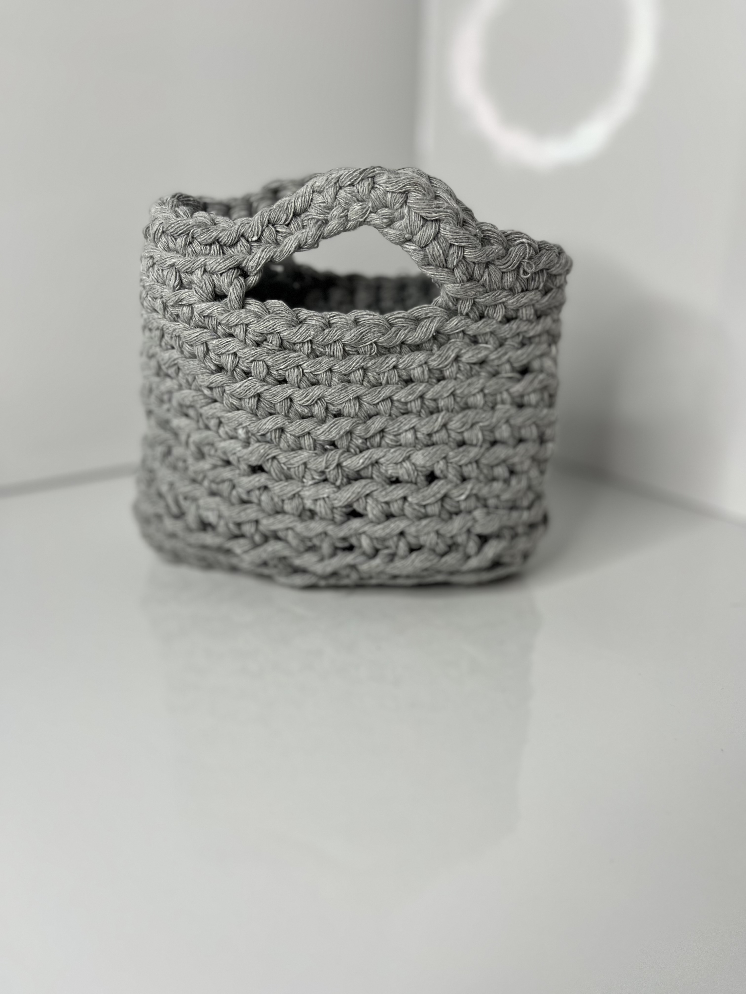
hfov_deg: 53.1
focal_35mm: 26
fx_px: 747
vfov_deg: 67.3
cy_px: 497
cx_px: 373
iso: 80
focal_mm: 5.1
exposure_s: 1/120
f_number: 1.6
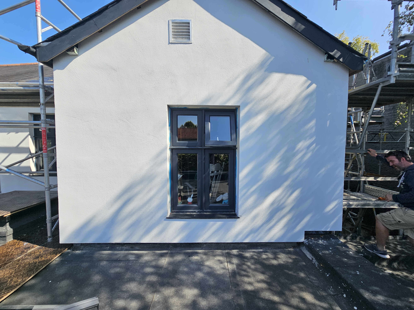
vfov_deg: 89.9
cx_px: 207
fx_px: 155
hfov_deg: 106.2
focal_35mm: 13
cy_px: 155
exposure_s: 1/1700
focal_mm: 2.2
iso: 50
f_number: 2.2
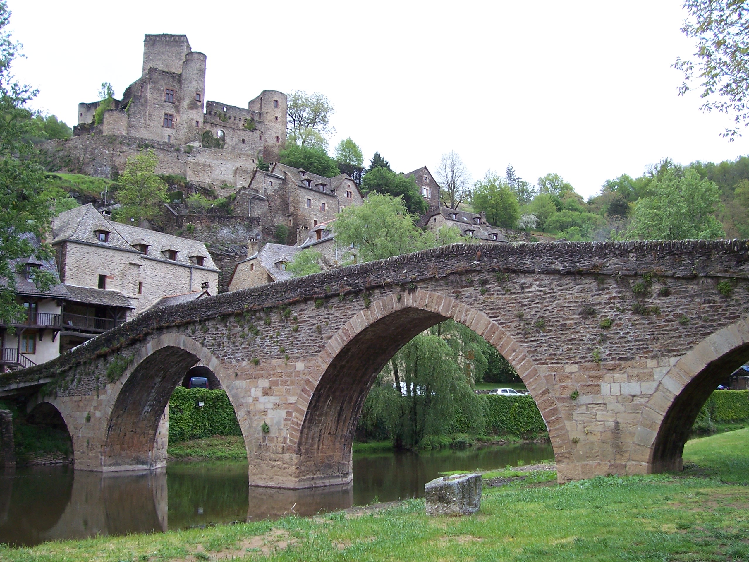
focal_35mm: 34
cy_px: 281
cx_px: 374
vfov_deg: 41.8
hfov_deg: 54.0
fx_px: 736
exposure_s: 1/180
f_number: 2.7
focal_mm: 5.6
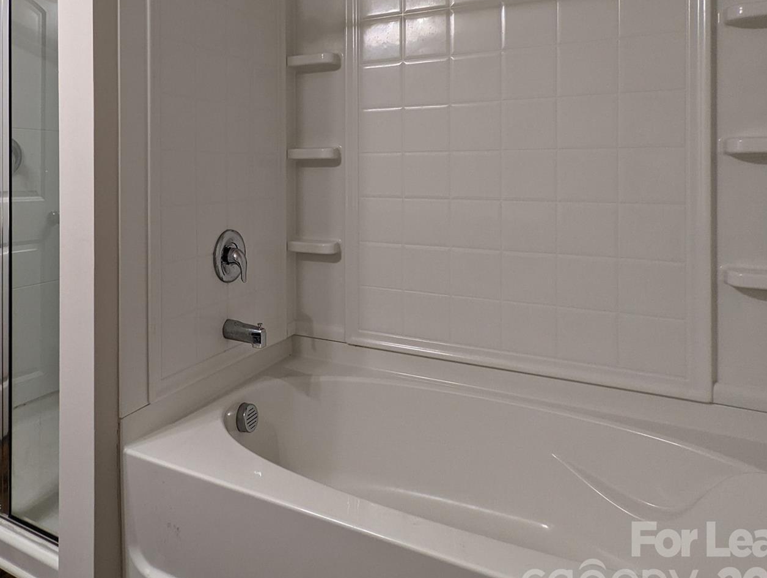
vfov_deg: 51.6
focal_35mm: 26
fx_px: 577
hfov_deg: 65.1
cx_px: 242
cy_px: 166
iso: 94
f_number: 2.2
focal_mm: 2.35
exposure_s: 1/24
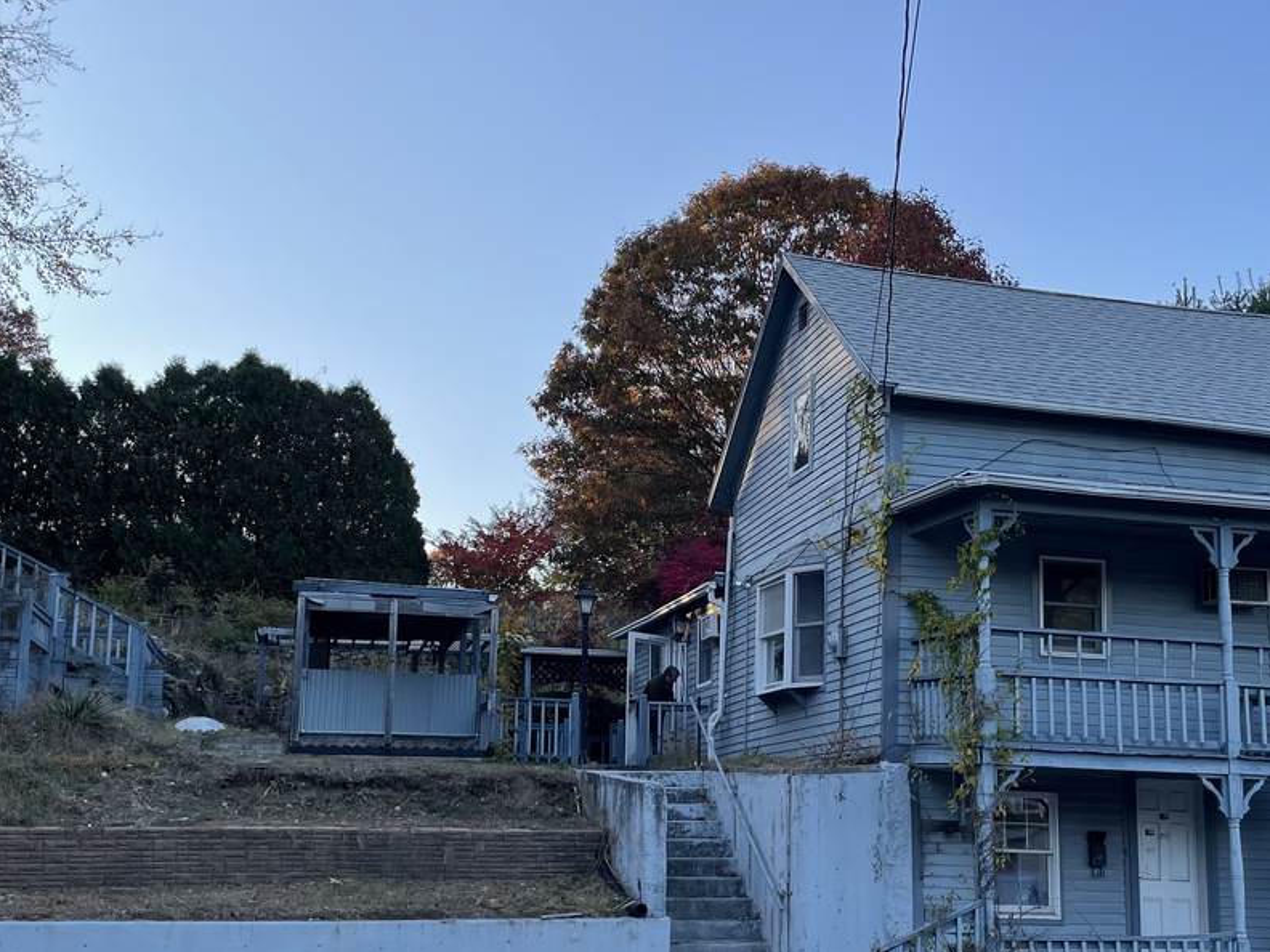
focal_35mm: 42
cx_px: 715
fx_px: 1541
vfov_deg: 34.2
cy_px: 575
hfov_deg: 44.7
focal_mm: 4.2
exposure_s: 1/882
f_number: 1.6
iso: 32
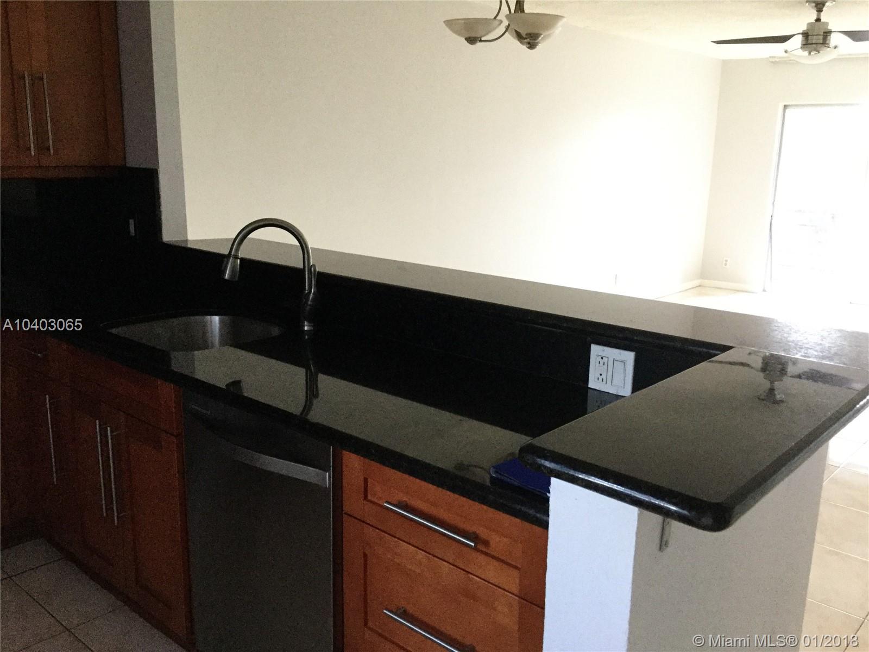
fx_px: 778
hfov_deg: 58.4
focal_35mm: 31
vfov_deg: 45.4
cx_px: 434
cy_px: 326
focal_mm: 3.3
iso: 160
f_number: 2.4
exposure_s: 1/30
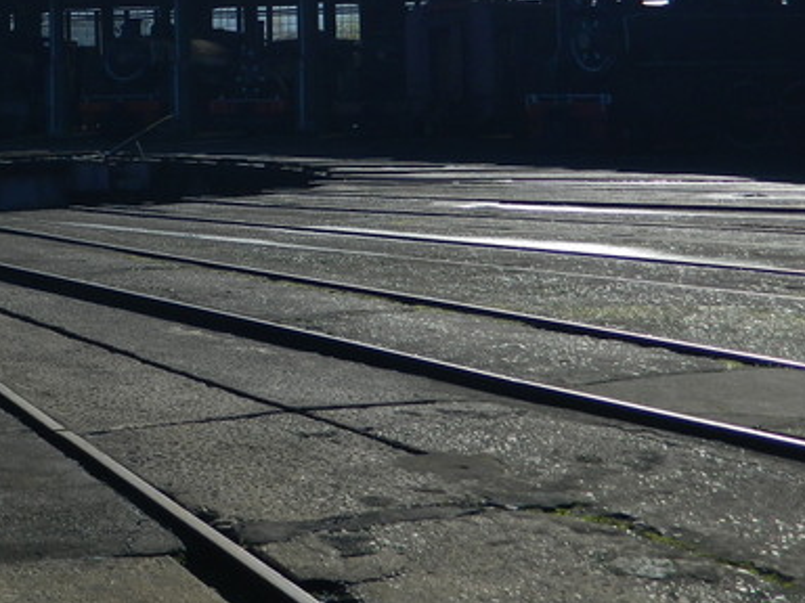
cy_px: -4
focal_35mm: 73
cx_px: -21
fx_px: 1698
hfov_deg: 25.2
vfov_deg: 19.6
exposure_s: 1/200
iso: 80
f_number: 9.4
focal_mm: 6.2
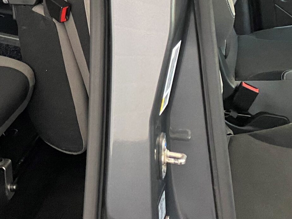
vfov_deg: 19.6
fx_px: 607
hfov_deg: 24.4
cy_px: -21
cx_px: -61
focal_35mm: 72
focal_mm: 4.25
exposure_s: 1/33
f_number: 1.8
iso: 320
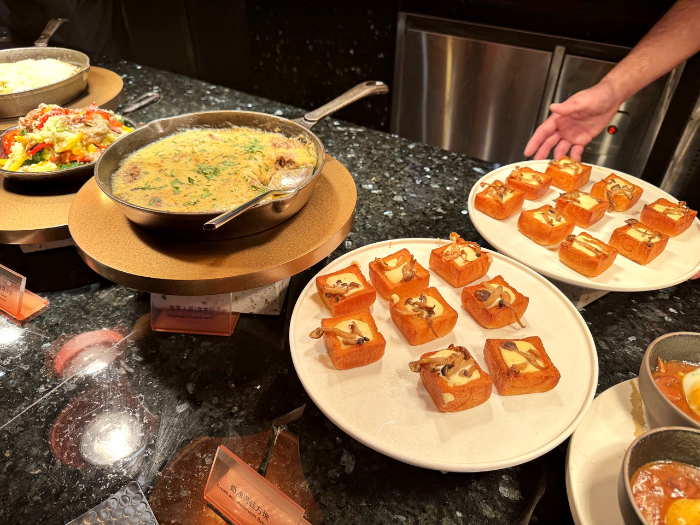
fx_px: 485
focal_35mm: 24
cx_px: 350
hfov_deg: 71.6
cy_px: 262
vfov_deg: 56.8
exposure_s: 1/120
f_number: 1.78
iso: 100
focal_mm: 6.76
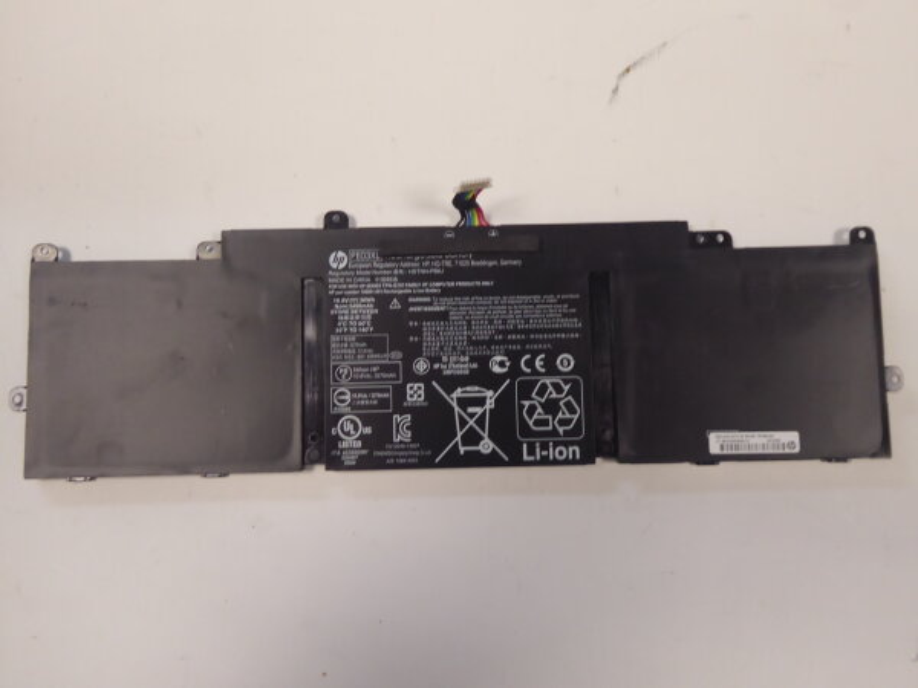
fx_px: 769
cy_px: 344
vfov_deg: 48.2
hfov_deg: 61.7
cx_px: 459
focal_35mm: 29
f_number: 3.5
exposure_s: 1/60
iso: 400
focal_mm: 5
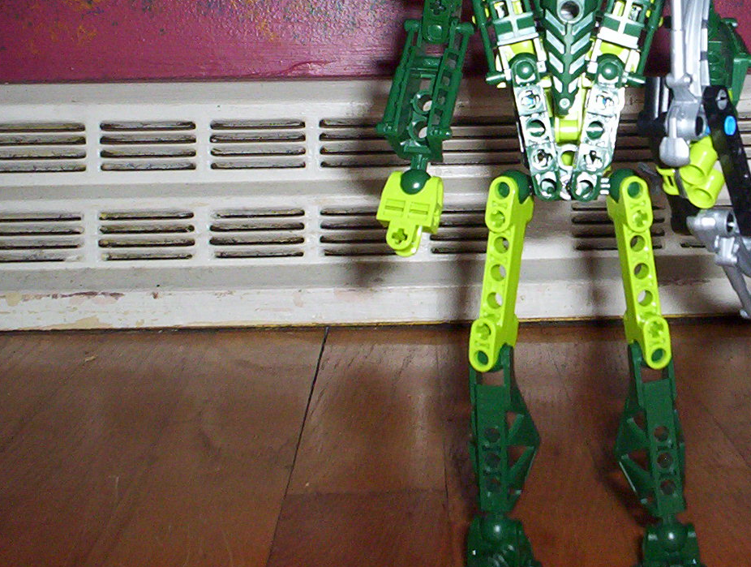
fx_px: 1457
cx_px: 552
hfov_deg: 28.5
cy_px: 111
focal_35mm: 67
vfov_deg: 21.7
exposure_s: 1/60
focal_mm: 4.99
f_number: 4.5
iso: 140
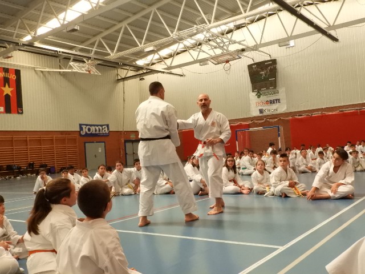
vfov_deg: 40.7
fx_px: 369
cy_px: 137
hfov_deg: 52.6
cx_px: 182
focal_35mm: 35
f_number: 6
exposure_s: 1/160
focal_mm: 6.3
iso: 1600
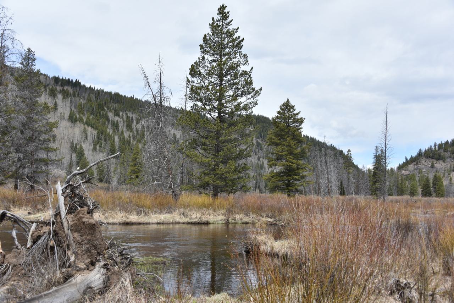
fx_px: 505
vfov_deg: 33.4
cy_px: 152
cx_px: 227
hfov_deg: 48.4
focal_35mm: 40
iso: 100
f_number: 8
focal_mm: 40
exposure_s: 1/250
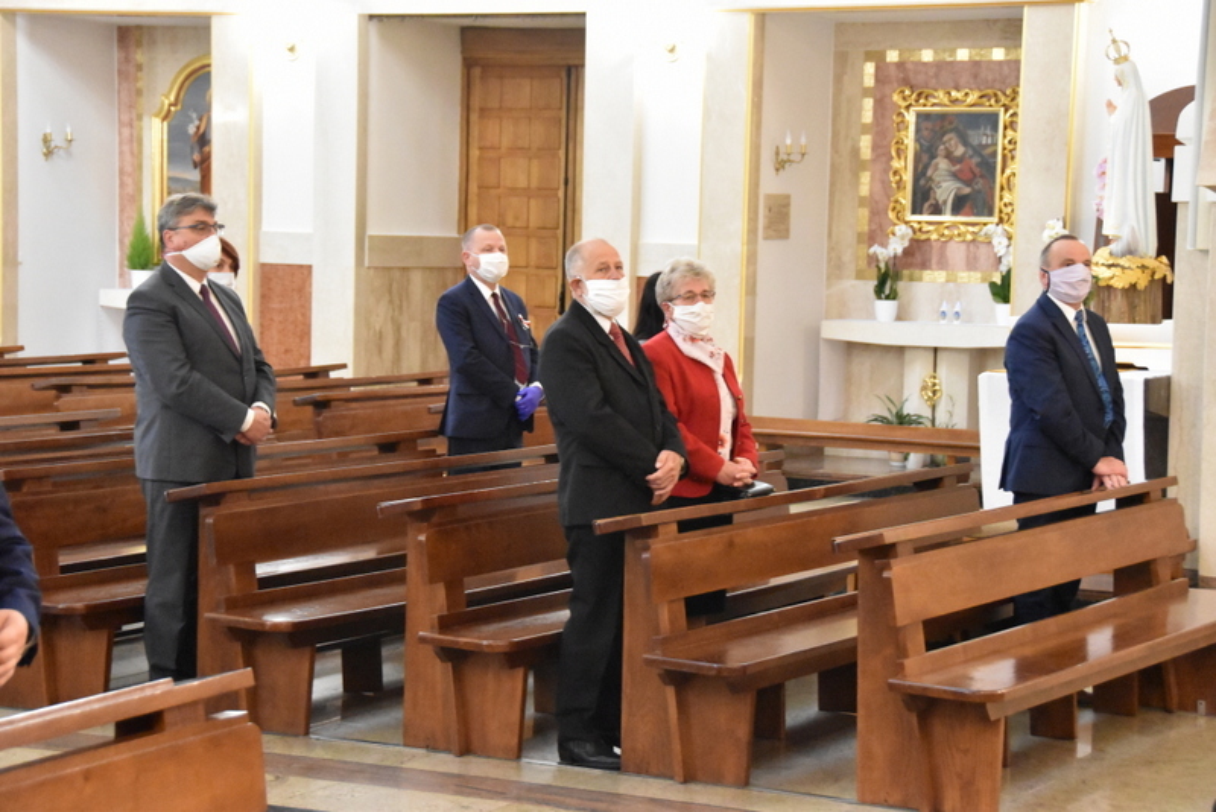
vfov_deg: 16.3
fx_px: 2838
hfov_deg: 24.2
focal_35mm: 84
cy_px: 406
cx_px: 608
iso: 8000
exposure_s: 1/100
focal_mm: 56
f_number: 4.8
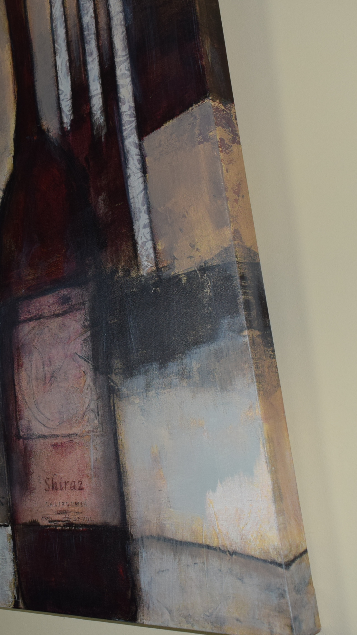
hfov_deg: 27.5
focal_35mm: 43
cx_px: 107
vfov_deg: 47.4
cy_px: 317
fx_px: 724
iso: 800
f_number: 5
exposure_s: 1/100
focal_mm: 18
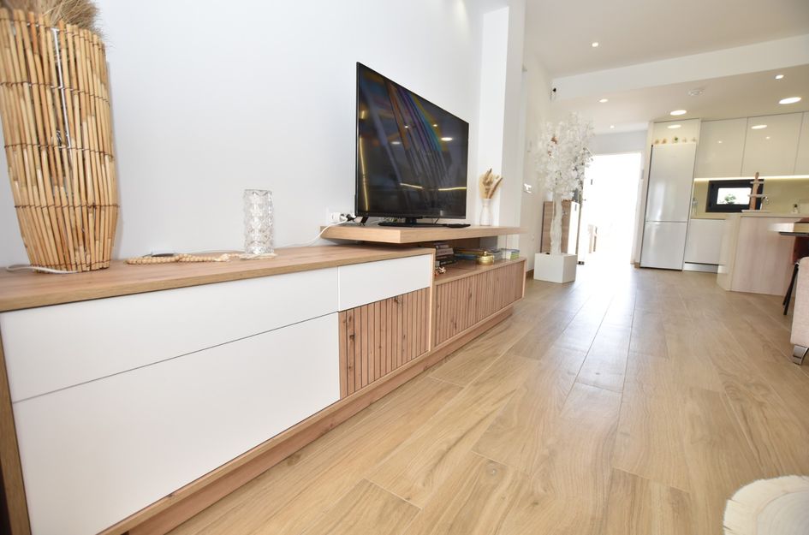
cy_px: 268
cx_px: 404
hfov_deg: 100.5
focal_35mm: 15
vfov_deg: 77.0
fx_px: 336
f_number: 4.5
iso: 400
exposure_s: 1/200
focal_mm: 10
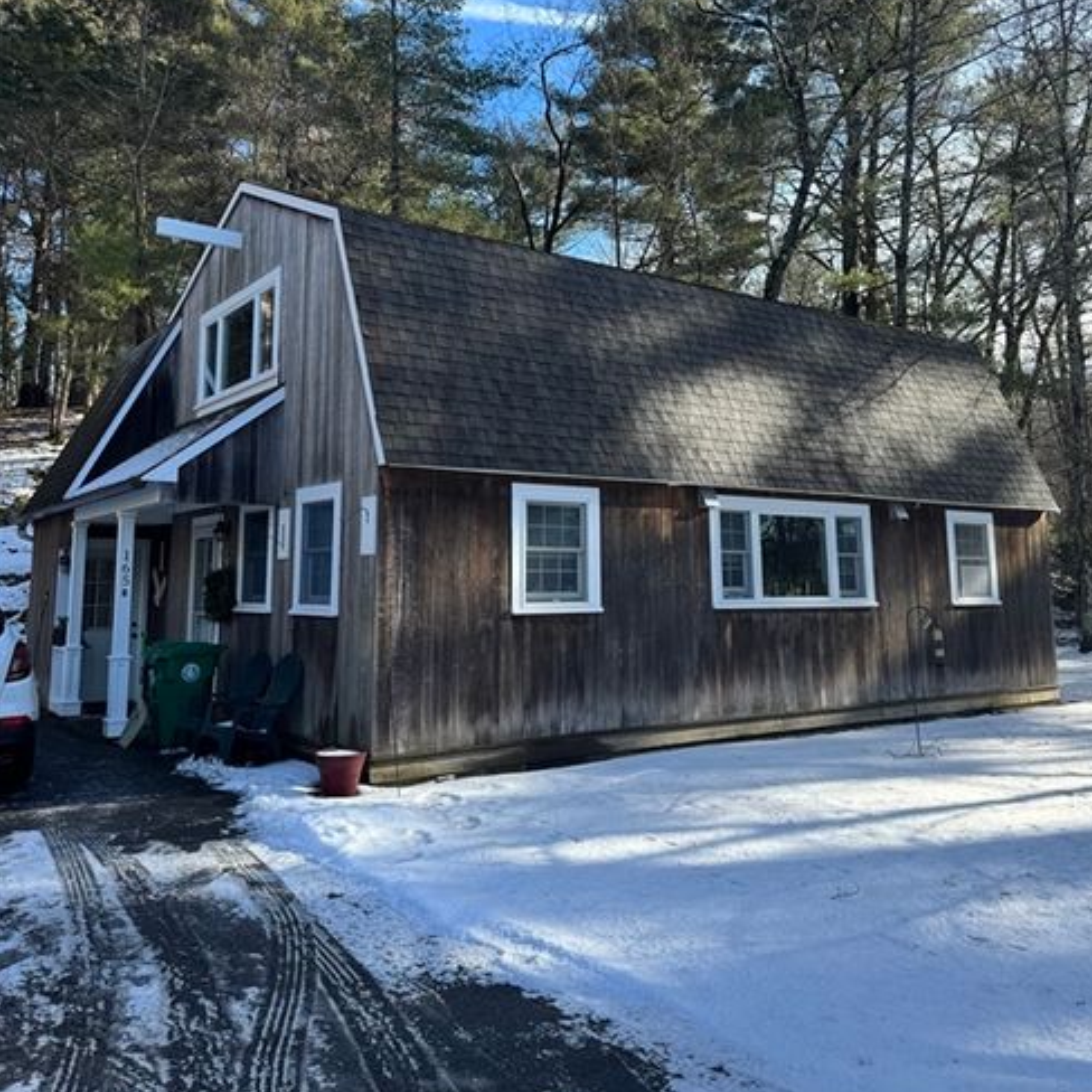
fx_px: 1035
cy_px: 429
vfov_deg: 55.2
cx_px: 557
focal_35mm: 29
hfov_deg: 55.6
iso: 80
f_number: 1.78
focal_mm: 6.76
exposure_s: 1/1261
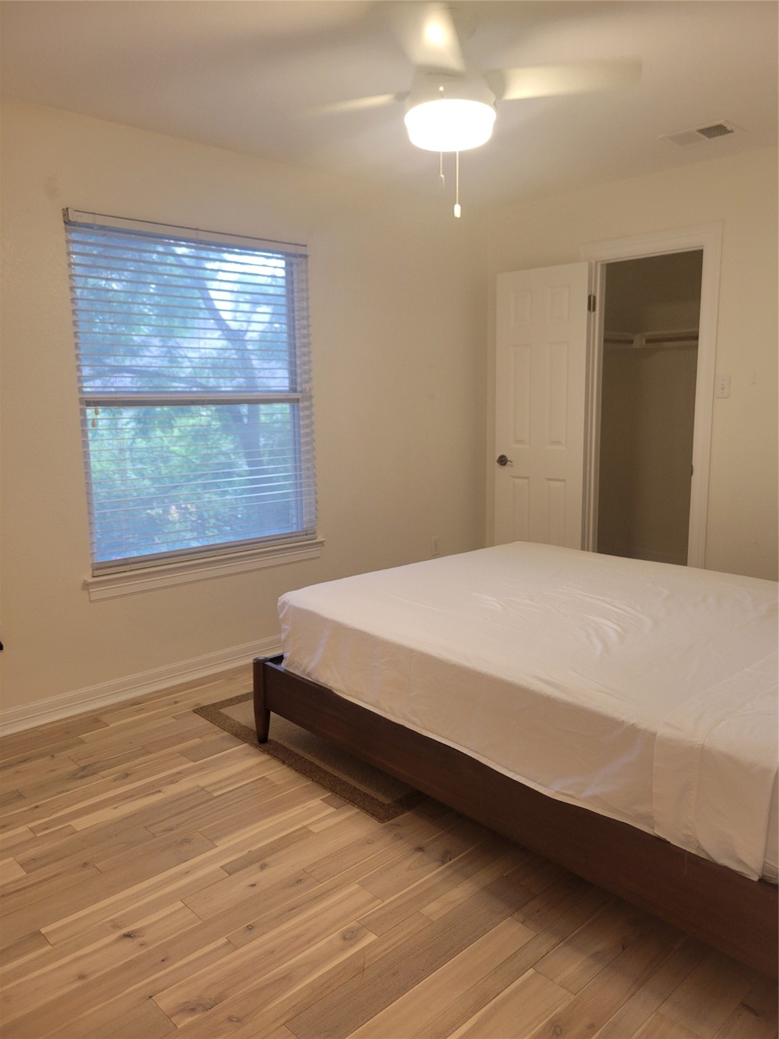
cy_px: 520
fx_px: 780
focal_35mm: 26
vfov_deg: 67.3
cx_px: 390
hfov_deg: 53.1
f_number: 1.8
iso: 200
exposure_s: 1/55
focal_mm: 5.4
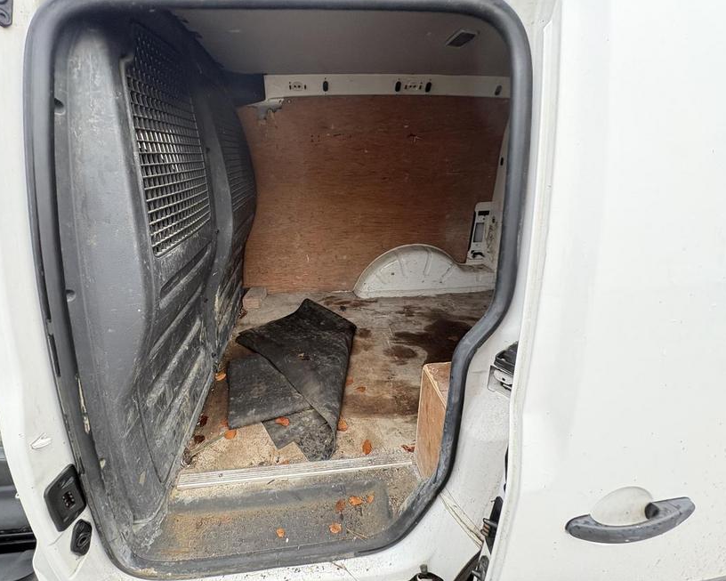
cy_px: 283
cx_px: 332
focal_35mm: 15
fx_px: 322
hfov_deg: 96.6
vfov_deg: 84.0
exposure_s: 1/94
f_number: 2.2
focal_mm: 2.22
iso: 250
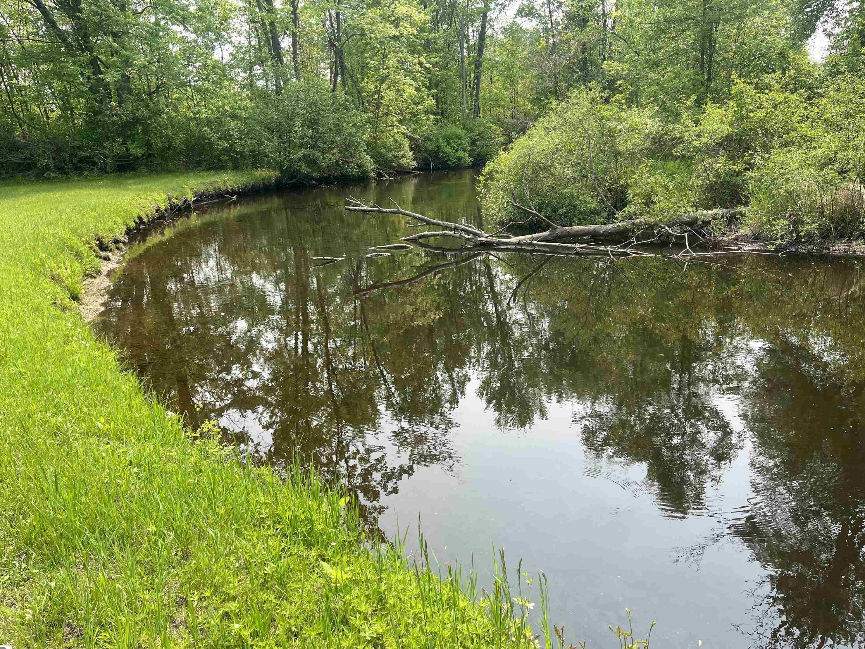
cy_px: 326
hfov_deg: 65.3
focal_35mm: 27
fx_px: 675
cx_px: 441
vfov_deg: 51.4
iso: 50
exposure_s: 1/1106
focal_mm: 5.1
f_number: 1.6
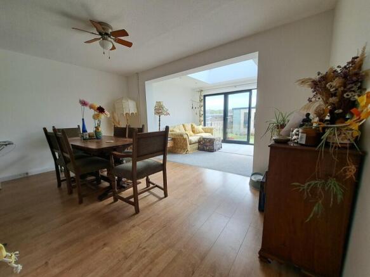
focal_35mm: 13
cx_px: 185
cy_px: 138
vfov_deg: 89.9
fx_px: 139
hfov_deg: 106.2
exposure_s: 1/210
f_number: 2.2
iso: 50
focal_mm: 1.74
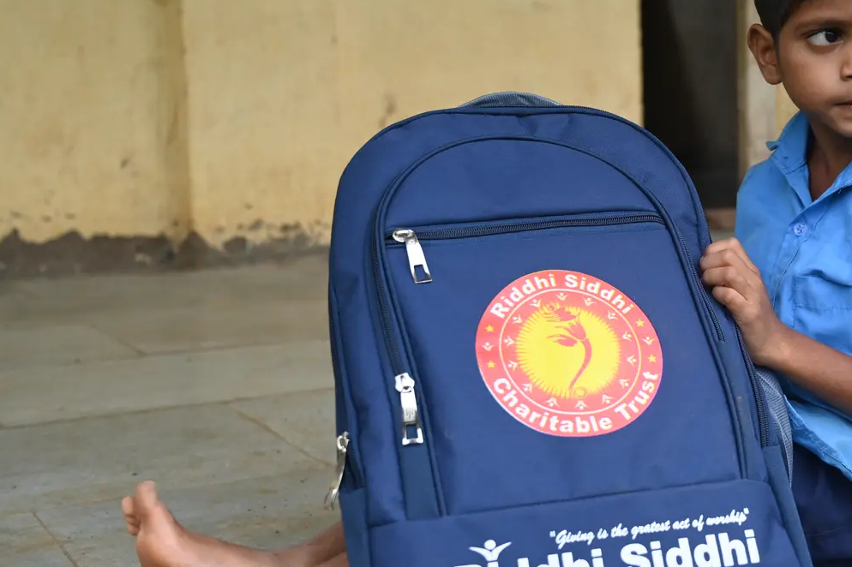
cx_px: 617
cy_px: 248
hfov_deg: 31.9
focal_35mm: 62
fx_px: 1467
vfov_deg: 21.9
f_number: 4
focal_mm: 38
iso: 400
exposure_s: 1/100
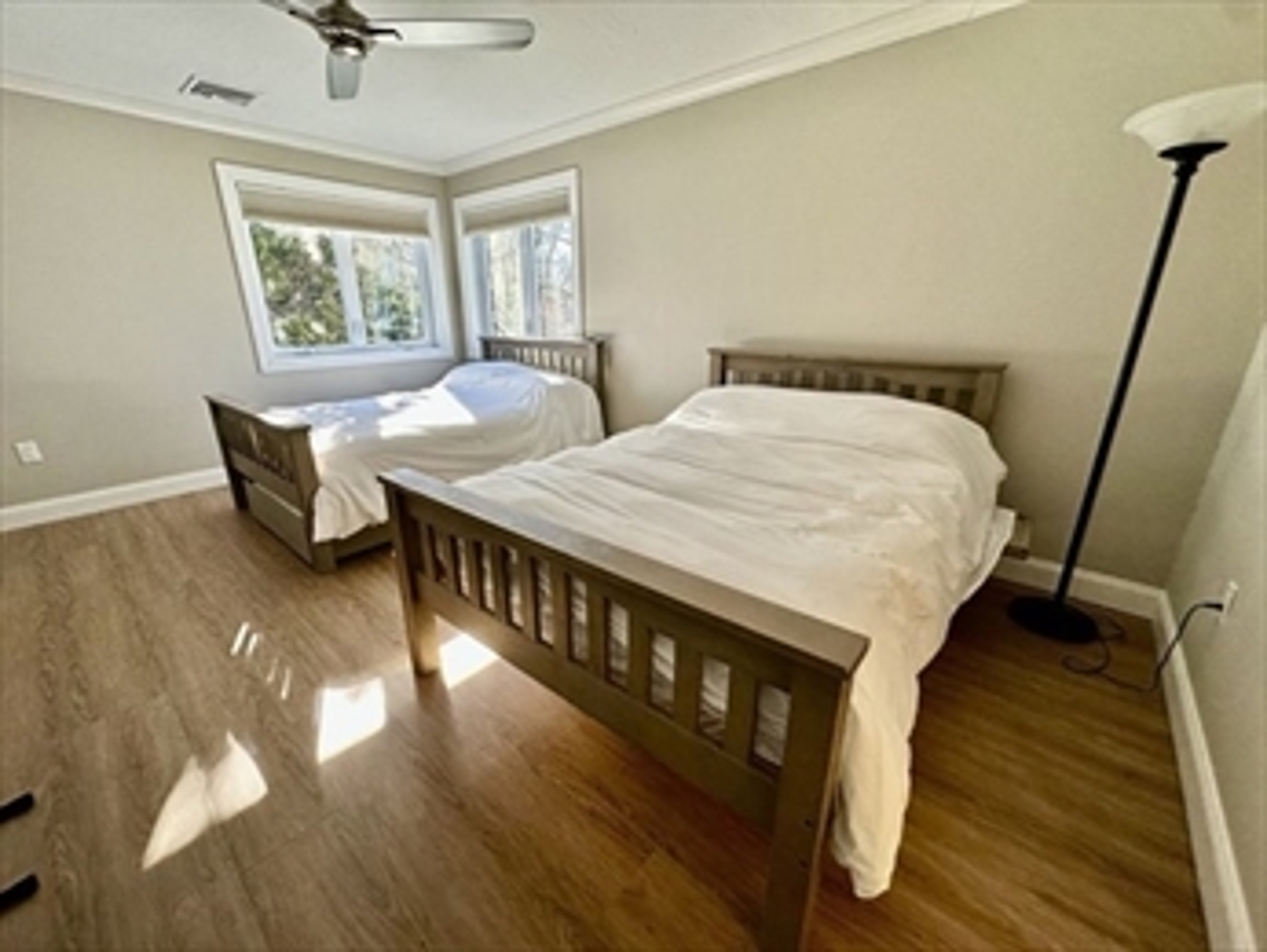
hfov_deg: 102.0
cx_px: 634
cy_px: 476
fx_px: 513
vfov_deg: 85.7
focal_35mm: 14
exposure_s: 1/120
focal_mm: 2.22
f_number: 2.2
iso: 100
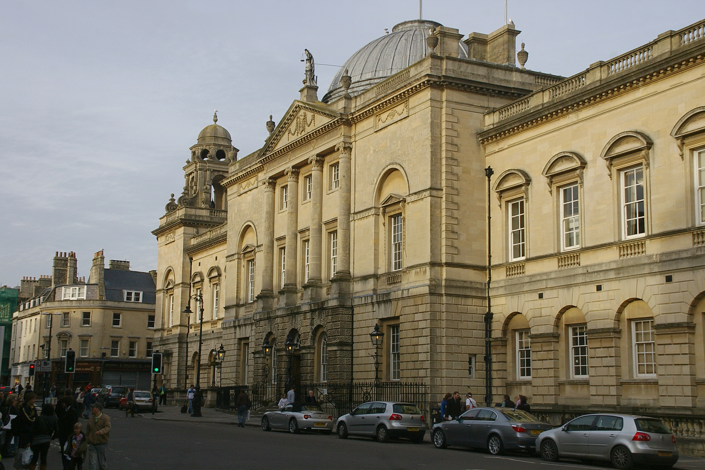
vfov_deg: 26.5
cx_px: 352
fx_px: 999
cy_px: 235
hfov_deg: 38.9
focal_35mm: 51
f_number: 9.5
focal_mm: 34
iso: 200
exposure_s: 1/350
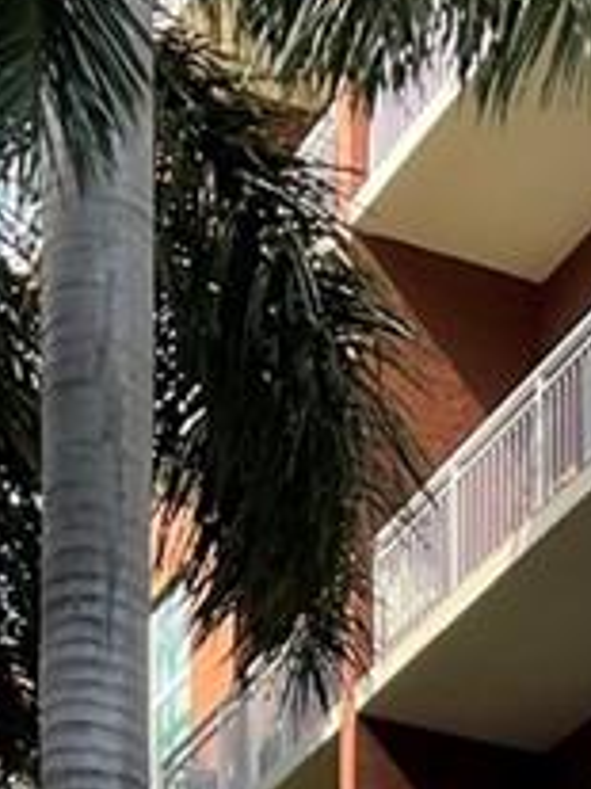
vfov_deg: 10.7
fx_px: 3441
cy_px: 2047
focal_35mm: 151
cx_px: 587
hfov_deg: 9.7
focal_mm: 5.1
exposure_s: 1/391
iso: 32
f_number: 1.6
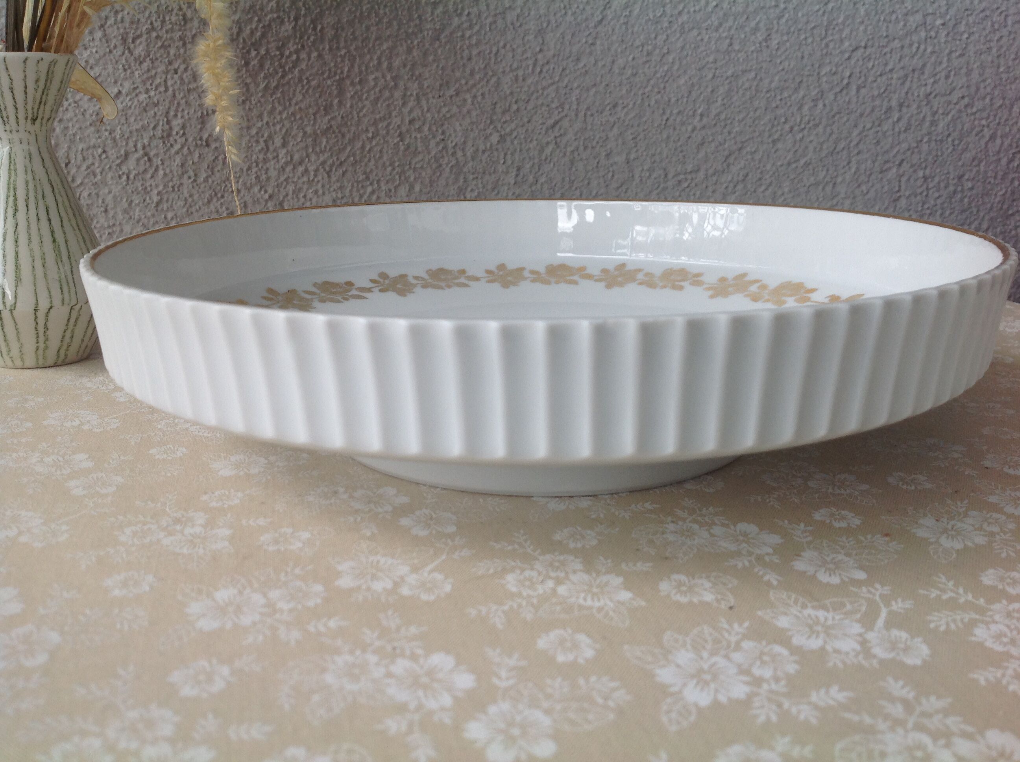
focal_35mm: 35
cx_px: 510
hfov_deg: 52.7
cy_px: 381
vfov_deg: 40.6
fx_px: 1030
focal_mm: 4.28
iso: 50
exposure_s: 1/198
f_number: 2.4
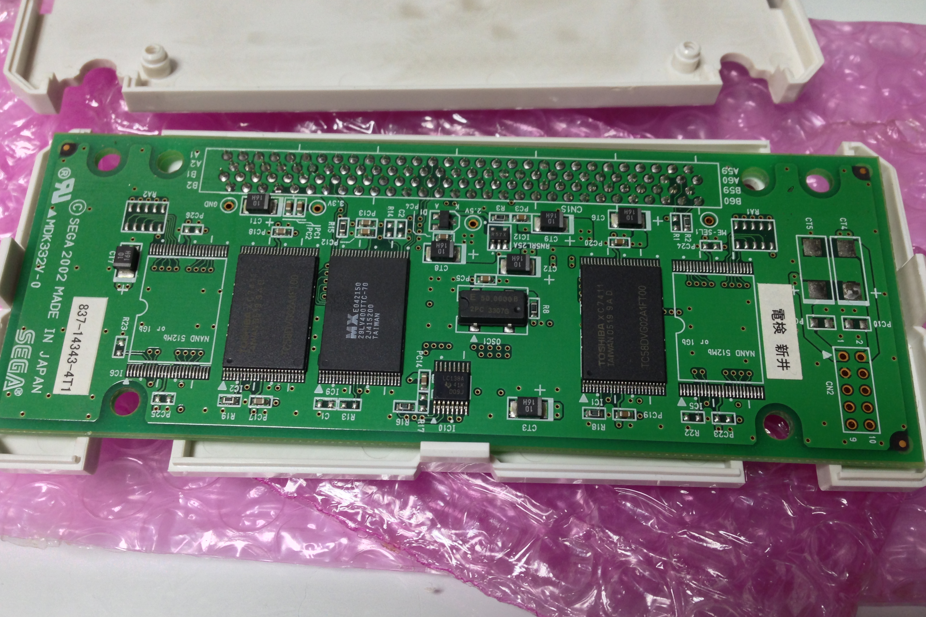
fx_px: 900
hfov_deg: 54.4
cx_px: 457
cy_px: 318
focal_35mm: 35
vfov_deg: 37.8
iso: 80
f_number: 2.4
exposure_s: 1/20
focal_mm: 4.13
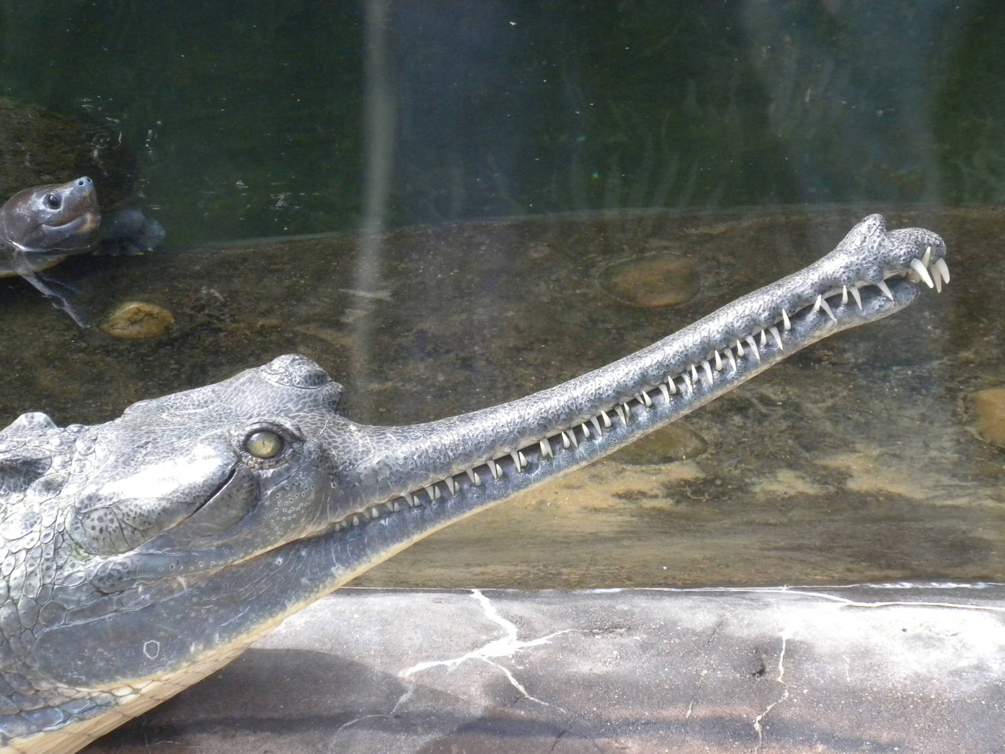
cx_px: 502
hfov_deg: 16.6
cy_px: 377
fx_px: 3455
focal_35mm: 119
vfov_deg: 12.5
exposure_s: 1/234
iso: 400
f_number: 5.1
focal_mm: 21
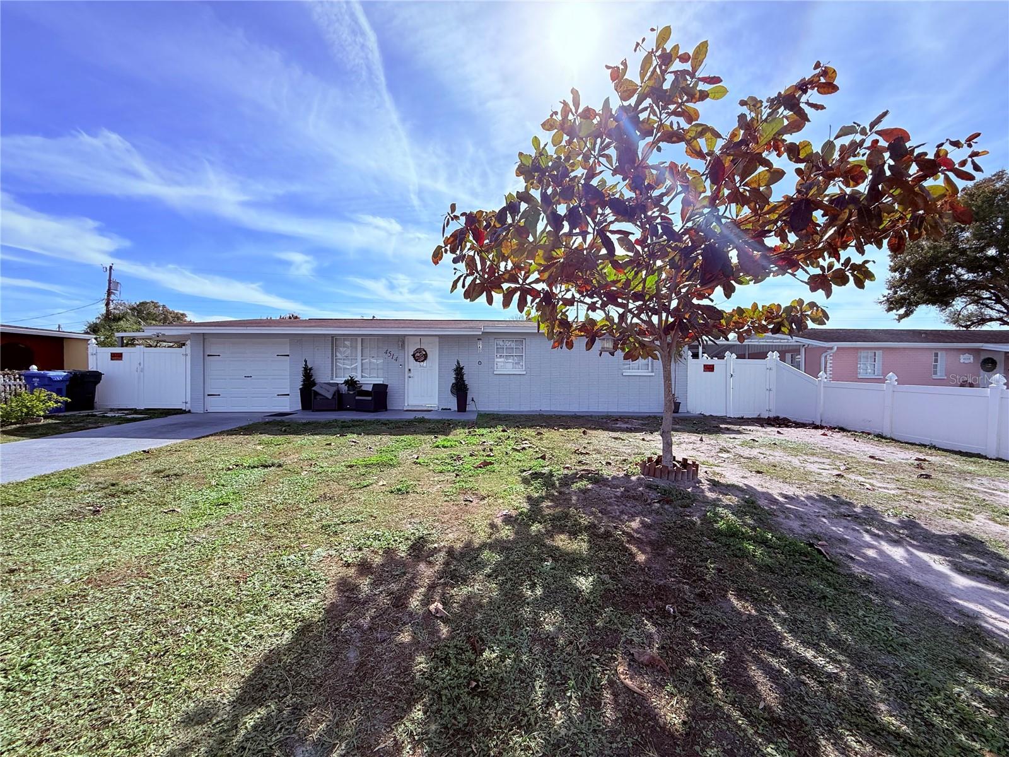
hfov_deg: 102.1
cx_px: 504
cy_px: 378
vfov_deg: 85.7
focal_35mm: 14
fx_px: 408
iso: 50
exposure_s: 1/2320
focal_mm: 2.22
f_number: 2.2
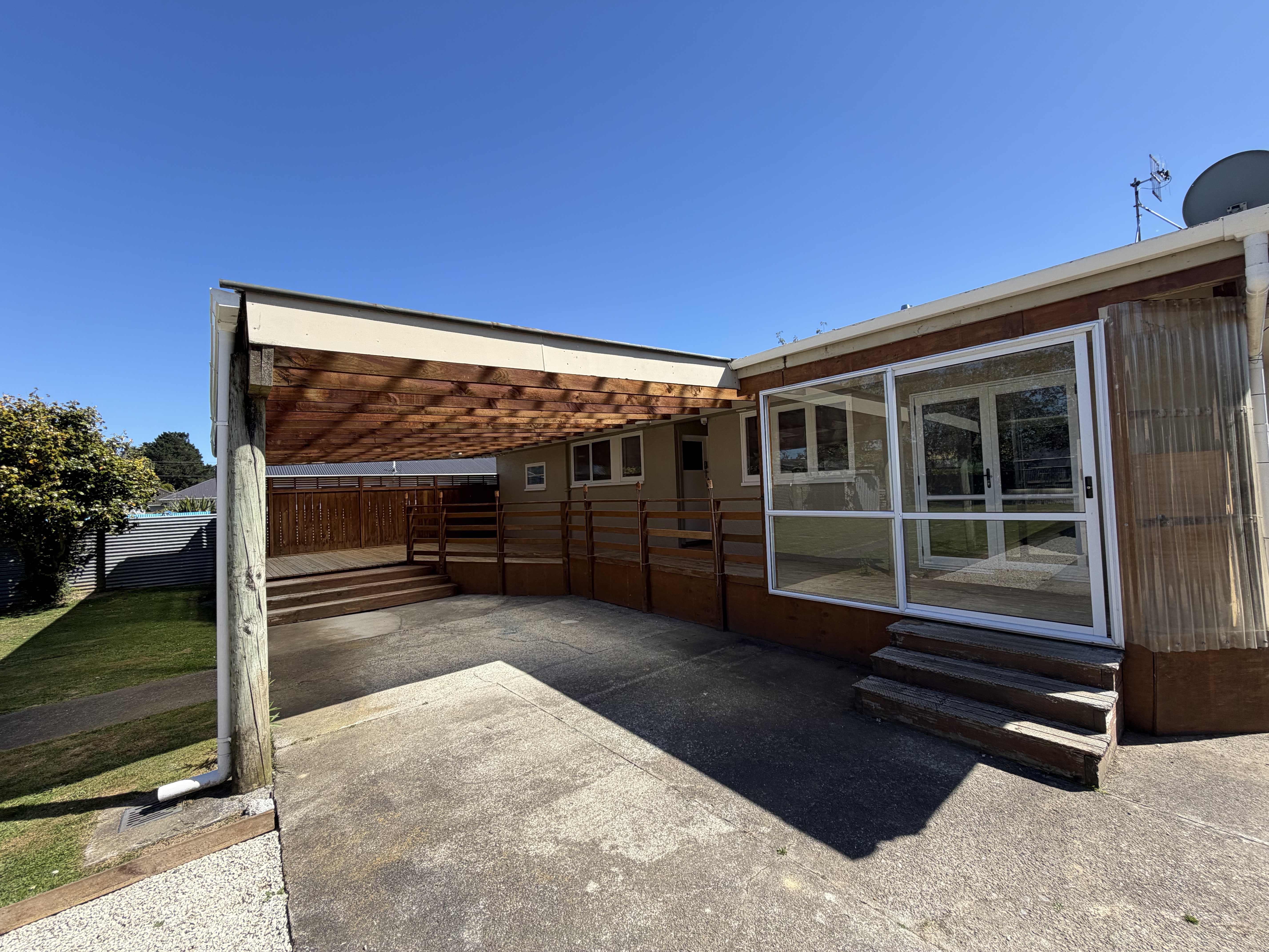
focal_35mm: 14
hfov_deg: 102.1
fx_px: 513
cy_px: 476
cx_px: 634
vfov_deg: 85.7
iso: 32
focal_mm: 2.22
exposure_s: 1/770
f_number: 2.2
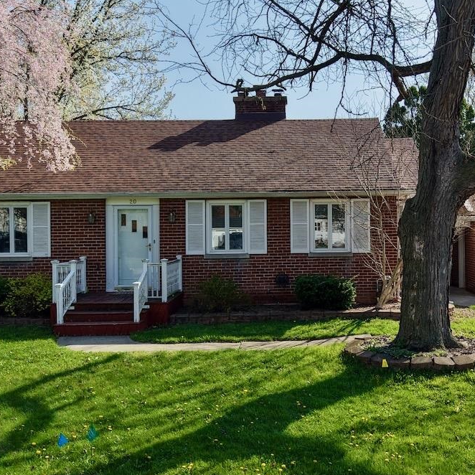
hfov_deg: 40.5
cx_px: 314
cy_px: 225
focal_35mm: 41
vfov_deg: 40.9
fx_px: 637
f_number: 1.8
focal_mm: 8.67
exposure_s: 1/5000
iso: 340
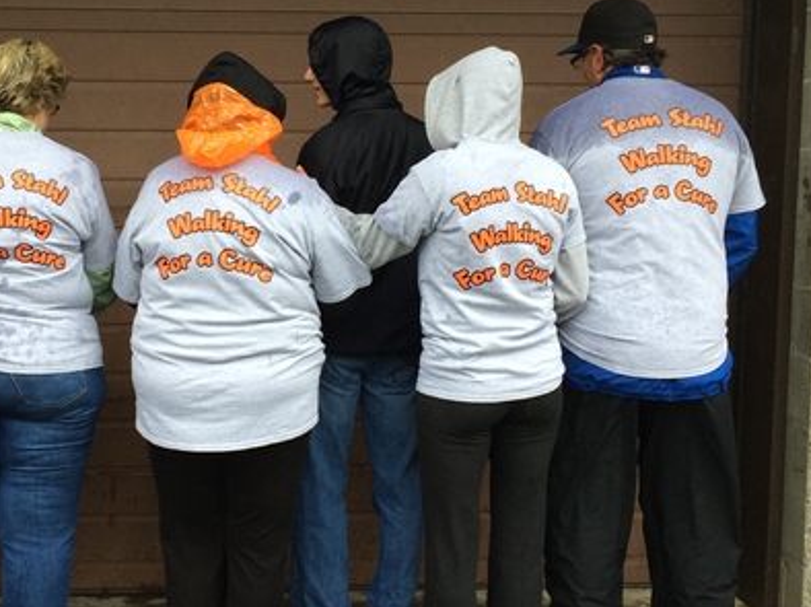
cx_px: 257
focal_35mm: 53
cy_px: 259
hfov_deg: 35.8
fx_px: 1241
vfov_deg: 27.5
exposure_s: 1/120
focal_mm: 4.15
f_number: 2.2
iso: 40
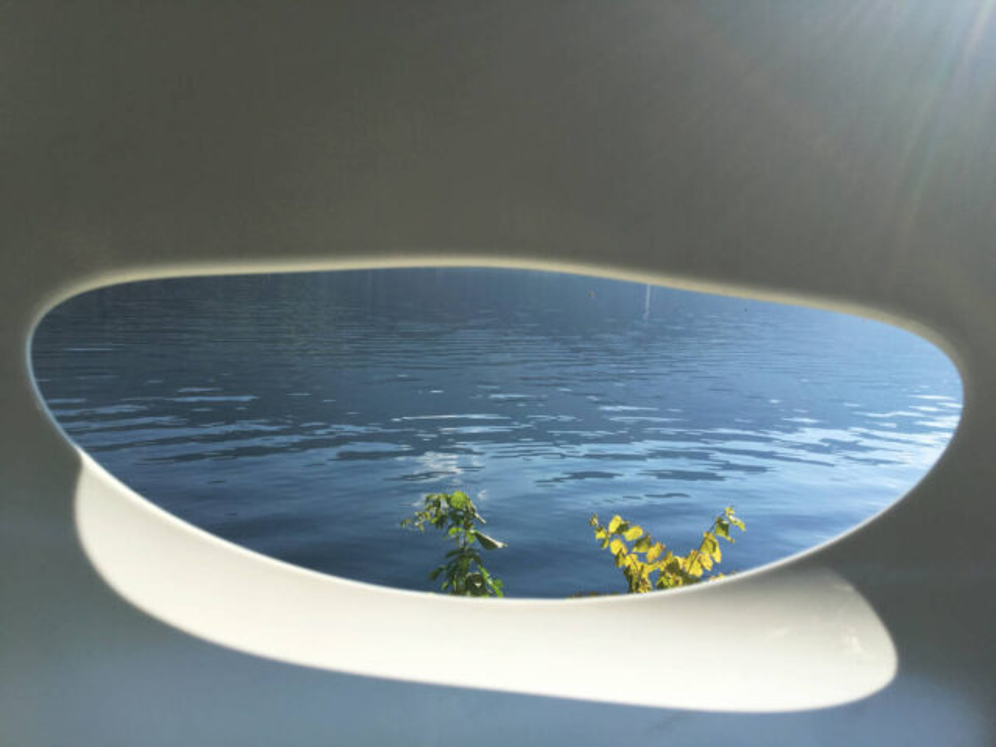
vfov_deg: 48.2
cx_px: 498
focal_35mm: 29
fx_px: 834
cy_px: 374
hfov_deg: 61.7
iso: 25
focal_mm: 4.15
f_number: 2.2
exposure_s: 1/2481
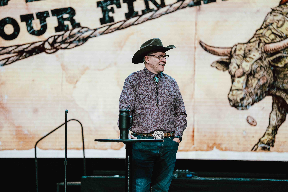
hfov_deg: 10.3
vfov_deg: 6.9
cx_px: 144
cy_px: 96
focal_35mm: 200
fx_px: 1600
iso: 2500
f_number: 2.8
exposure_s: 1/400
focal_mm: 200
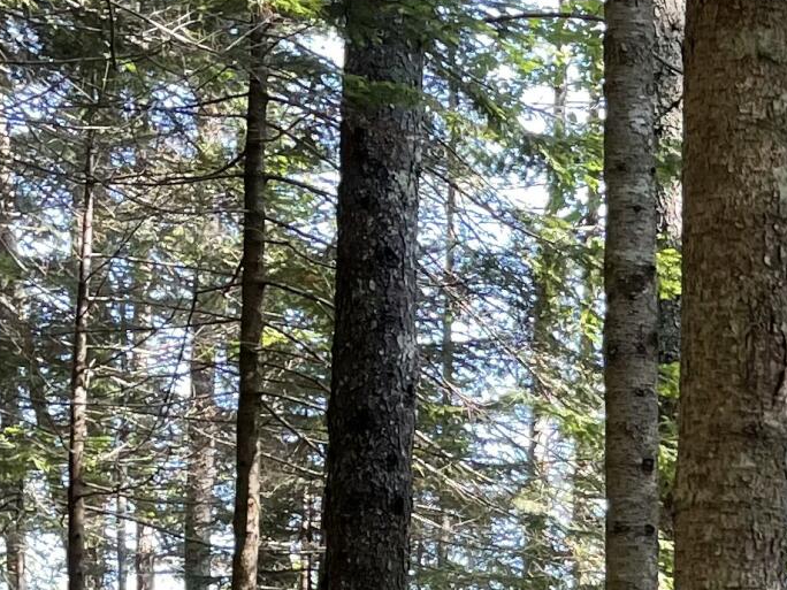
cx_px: 1174
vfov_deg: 12.7
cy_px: 725
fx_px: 2592
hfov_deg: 15.9
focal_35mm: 114
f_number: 1.6
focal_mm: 4.2
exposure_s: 1/121
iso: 50
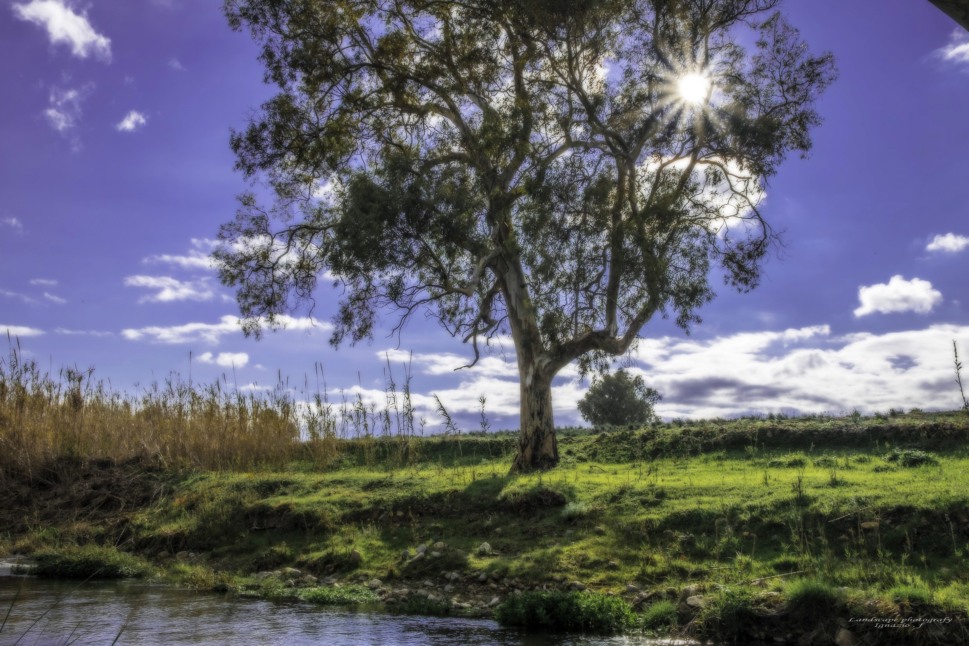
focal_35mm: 32
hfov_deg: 58.7
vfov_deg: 41.1
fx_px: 861
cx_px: 484
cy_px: 323
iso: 200
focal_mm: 21.1
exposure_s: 1/160
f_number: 16
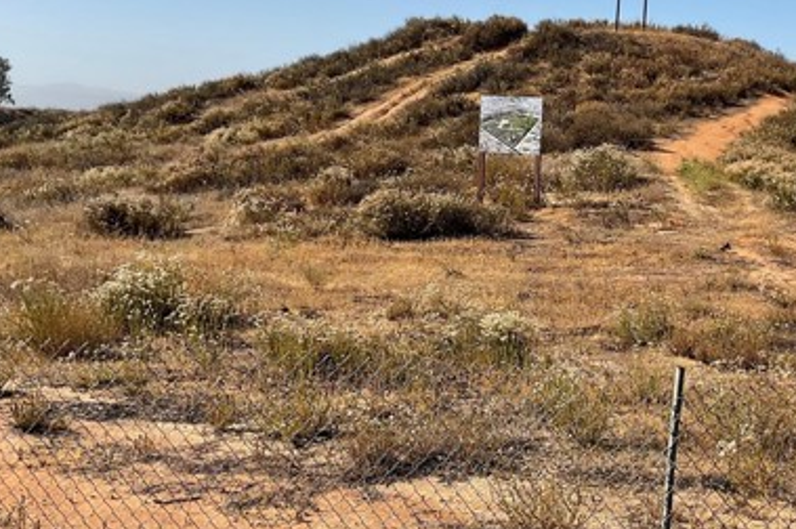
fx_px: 1127
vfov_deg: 26.4
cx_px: 548
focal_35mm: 51
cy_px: 202
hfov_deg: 38.4
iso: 16
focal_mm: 3
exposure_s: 1/2141
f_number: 1.8
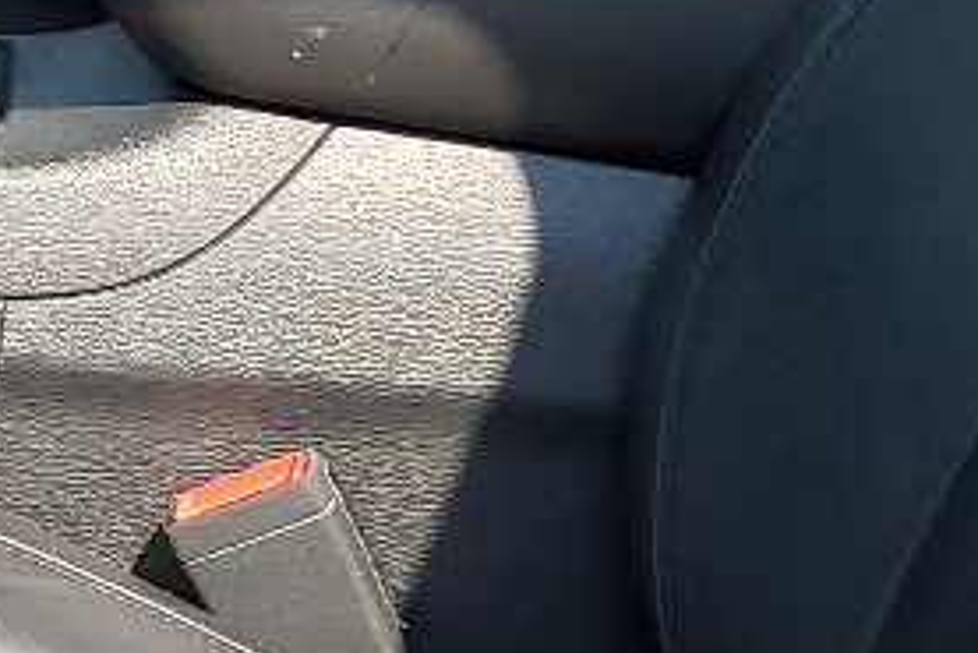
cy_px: 95
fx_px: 4240
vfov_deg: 8.8
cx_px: -699
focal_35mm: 156
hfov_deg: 12.2
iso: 50
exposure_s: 1/1250
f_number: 1.5
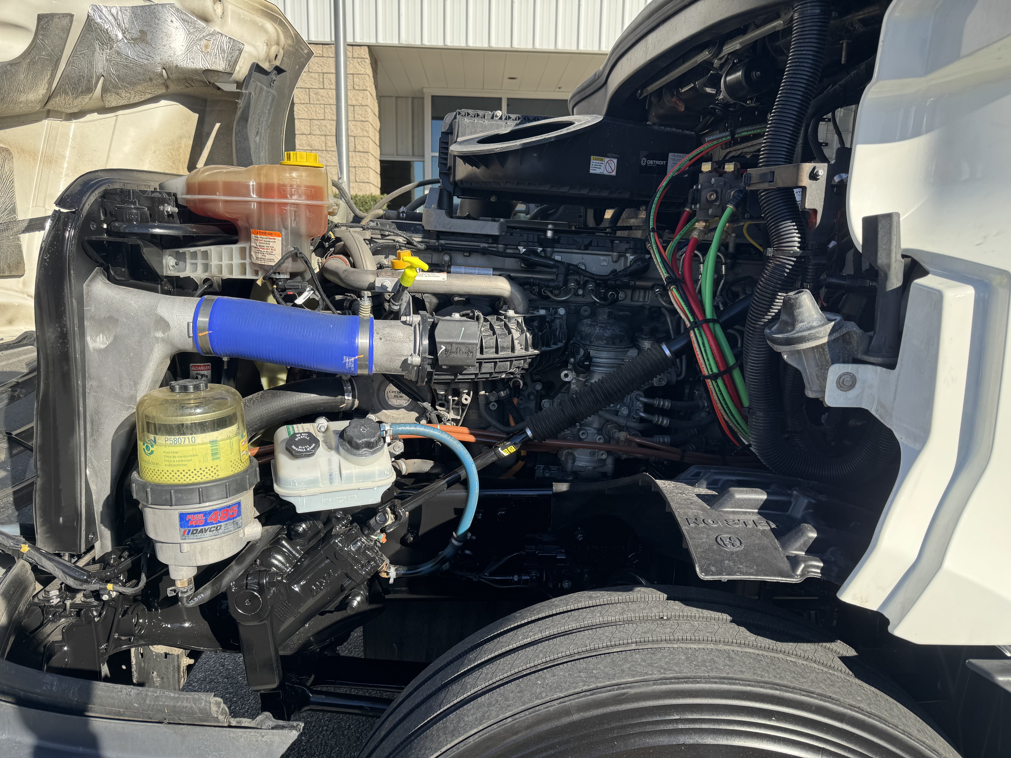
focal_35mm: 24
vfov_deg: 56.8
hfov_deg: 71.6
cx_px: 506
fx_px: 701
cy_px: 379
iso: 80
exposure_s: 1/1678
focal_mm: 6.76
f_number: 1.78
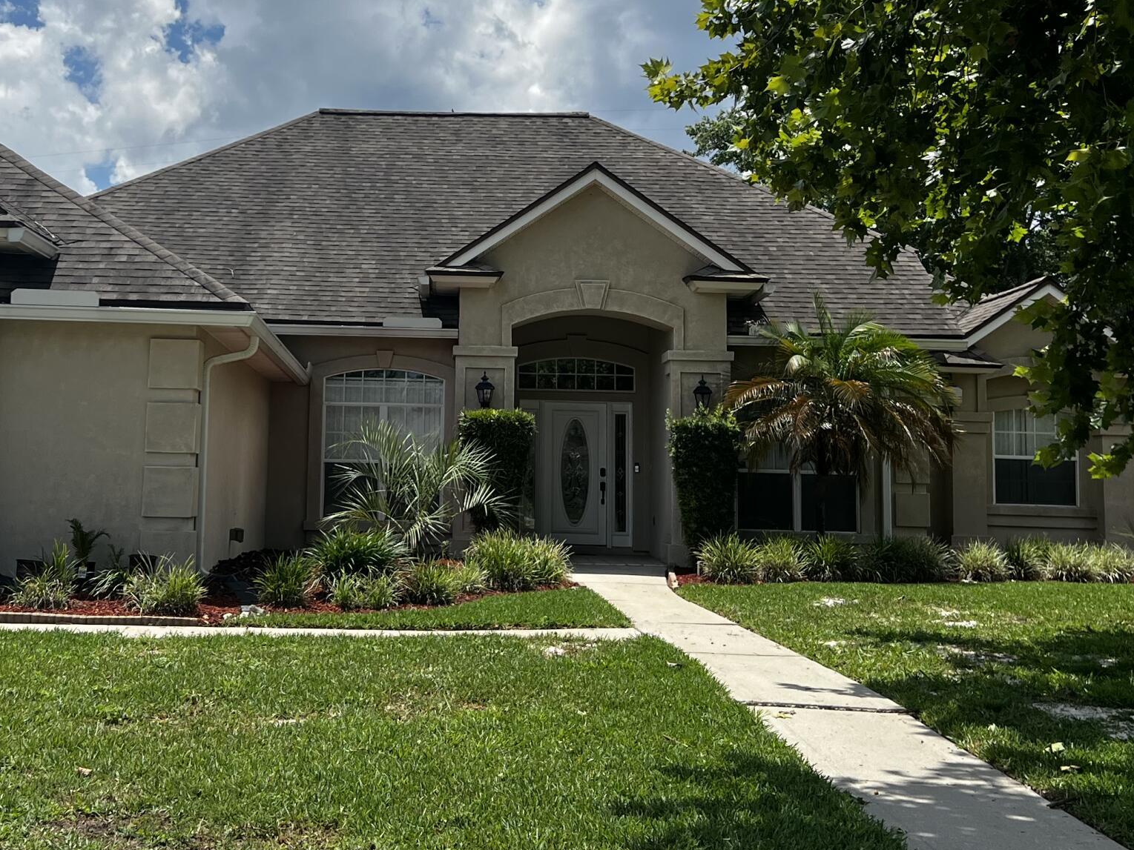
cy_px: 276
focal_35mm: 51
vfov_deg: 28.4
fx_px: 1671
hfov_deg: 37.2
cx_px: 412
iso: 50
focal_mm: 5.7
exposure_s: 1/6579
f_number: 1.5
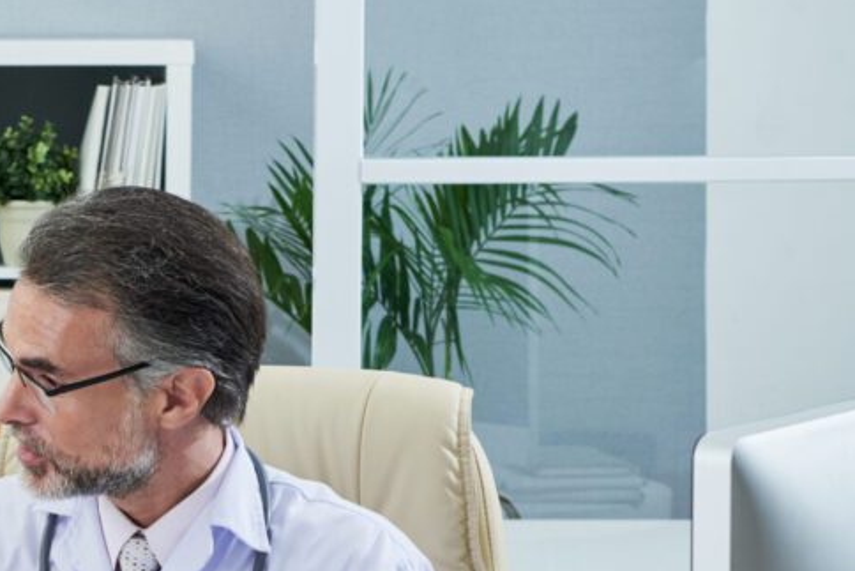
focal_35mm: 127
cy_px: 597
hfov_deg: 15.8
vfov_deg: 10.7
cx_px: -35
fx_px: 3017
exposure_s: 1/250
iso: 500
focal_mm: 60
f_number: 8
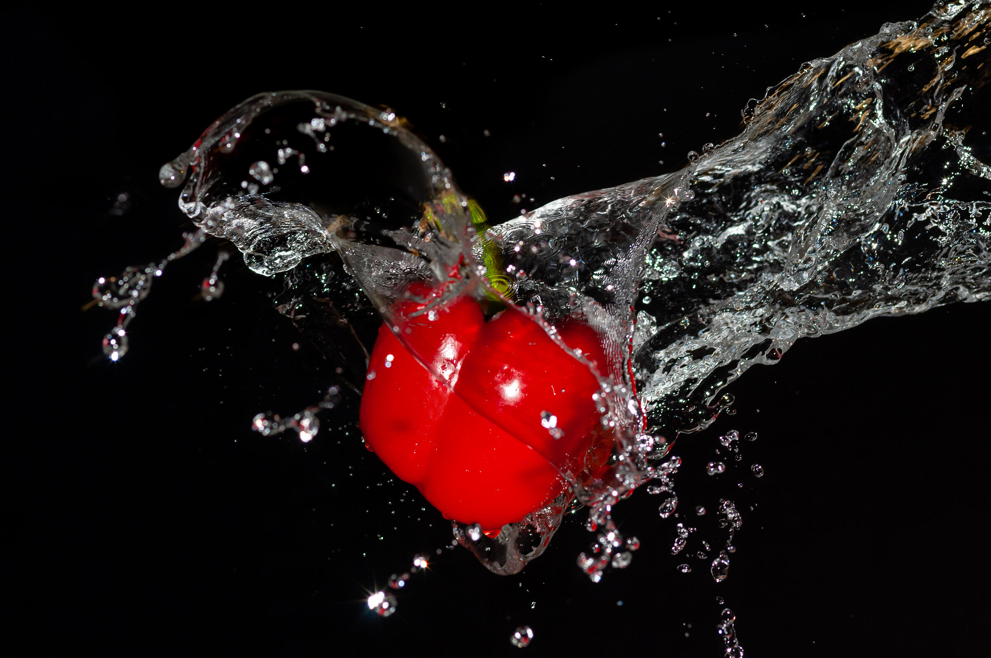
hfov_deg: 13.1
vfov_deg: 8.7
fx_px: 4330
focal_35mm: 158
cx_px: 496
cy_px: 329
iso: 200
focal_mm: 105
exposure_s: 1/200
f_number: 5
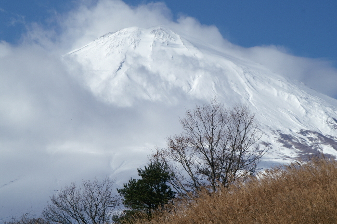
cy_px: 112
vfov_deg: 7.6
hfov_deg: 11.4
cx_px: 168
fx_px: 1683
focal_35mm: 180
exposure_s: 1/80
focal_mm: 120
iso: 100
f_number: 11
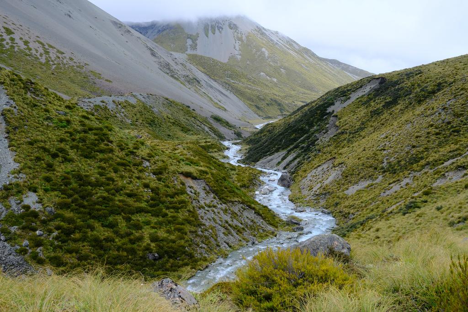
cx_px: 234
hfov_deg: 54.4
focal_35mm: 35
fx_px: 455
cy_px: 156
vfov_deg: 37.9
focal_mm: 23
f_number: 11
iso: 640
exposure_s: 1/105
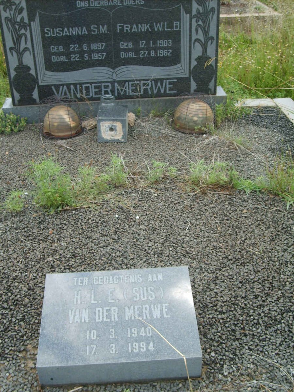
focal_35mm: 43
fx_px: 487
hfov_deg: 33.6
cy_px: 196
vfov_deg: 43.9
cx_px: 147
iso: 50
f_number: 3
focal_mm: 7.2
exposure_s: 1/350
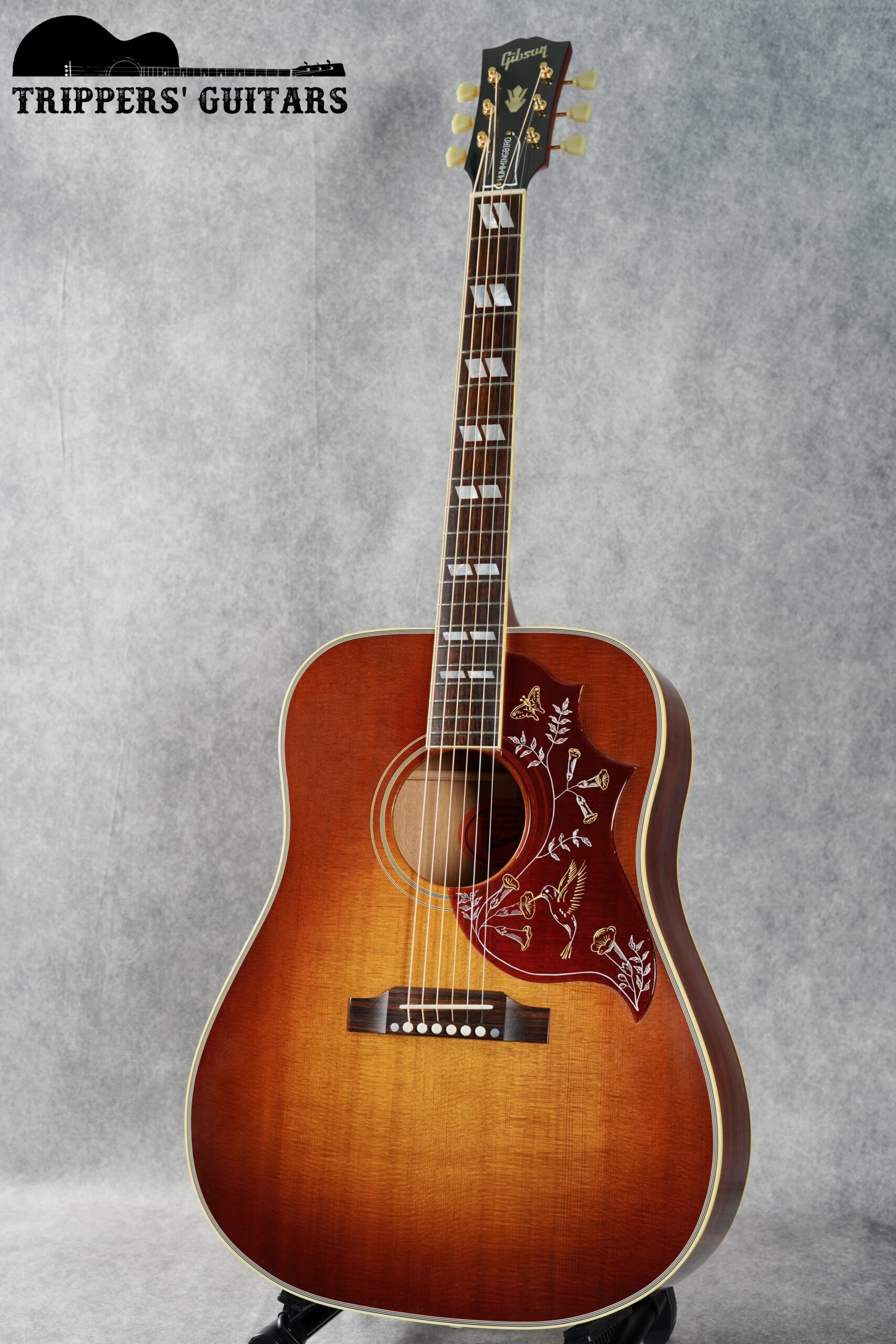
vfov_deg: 39.6
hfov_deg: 27.0
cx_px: 448
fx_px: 1866
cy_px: 672
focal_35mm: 50
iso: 320
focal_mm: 50
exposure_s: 1/1.6
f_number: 6.3
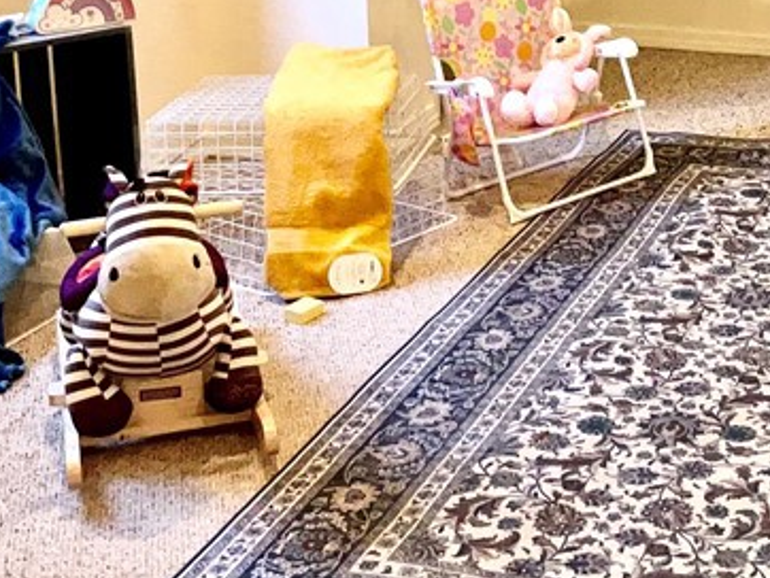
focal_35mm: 82
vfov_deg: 17.6
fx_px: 1825
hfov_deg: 23.0
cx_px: 753
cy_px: 8
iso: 16
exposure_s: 1/107
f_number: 1.8
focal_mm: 3
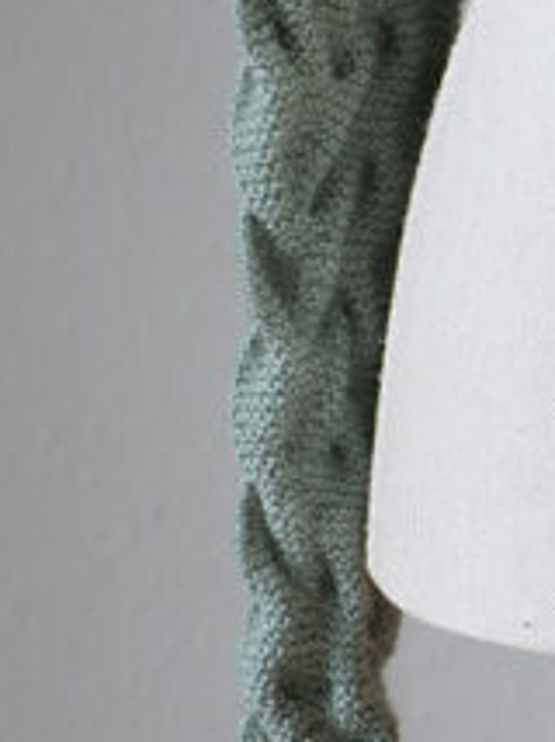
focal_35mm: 424
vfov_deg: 4.7
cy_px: -307
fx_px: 9082
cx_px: 1027
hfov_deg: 3.5
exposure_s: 1/160
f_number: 1.7
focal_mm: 50
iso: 200
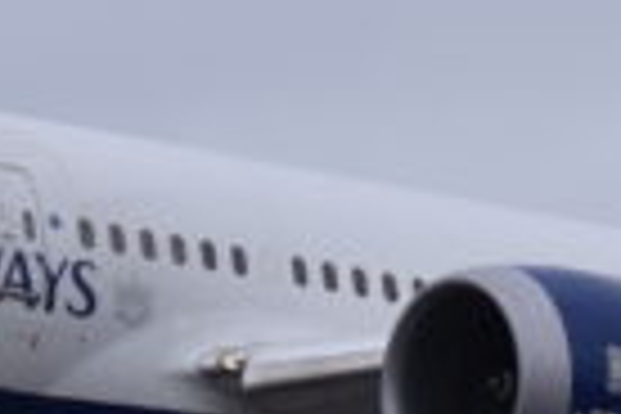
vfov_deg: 1.1
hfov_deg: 1.7
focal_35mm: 1223
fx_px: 21095
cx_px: 396
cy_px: 151
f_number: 4.5
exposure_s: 1/320
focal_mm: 110
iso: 200
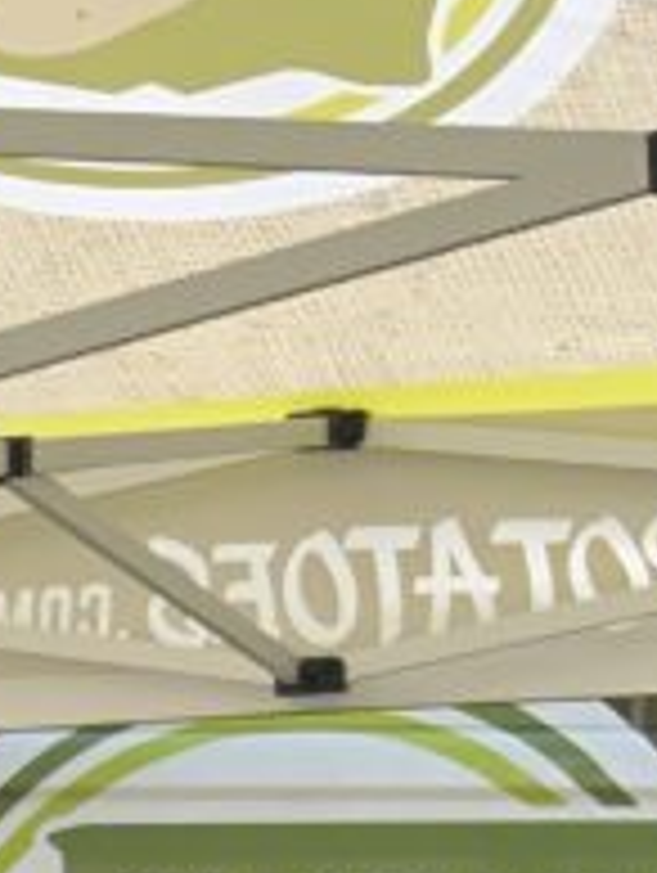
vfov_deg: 10.9
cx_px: -644
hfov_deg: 9.1
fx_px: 3863
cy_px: 2124
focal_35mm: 153
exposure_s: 1/829
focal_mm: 3
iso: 16
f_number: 1.8
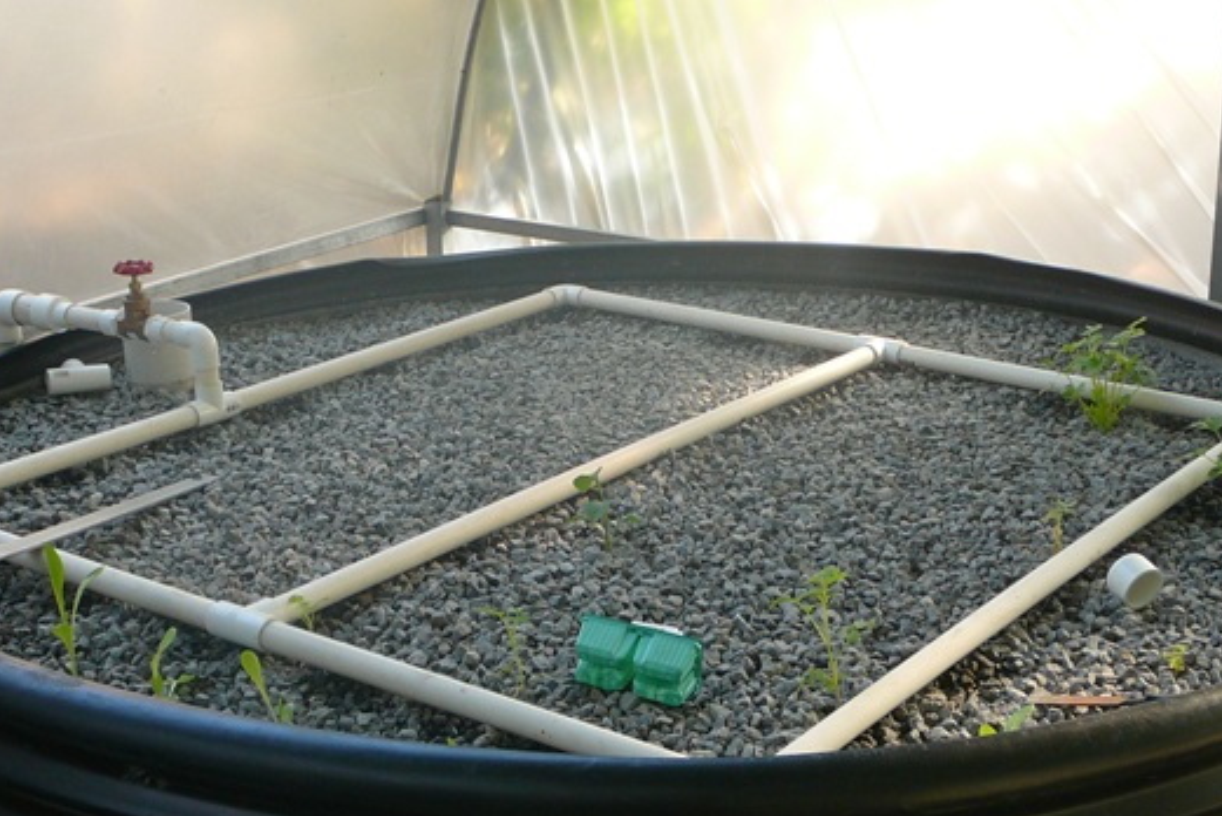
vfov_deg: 22.6
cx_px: 687
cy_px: 523
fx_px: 2038
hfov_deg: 33.3
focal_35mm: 60
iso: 100
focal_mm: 7
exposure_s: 1/50
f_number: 3.3
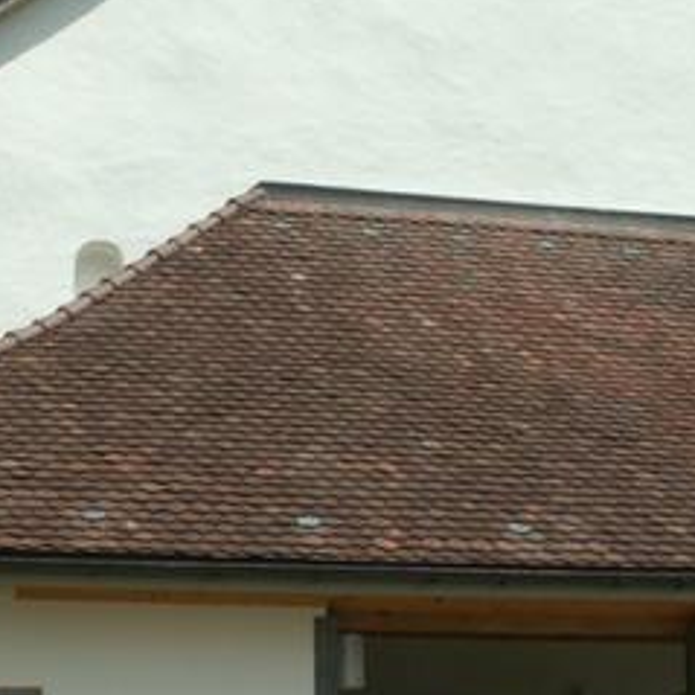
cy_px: 352
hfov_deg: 20.9
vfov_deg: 20.9
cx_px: 337
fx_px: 1885
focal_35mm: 83
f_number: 7.1
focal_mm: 5.86
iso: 50
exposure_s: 1/250
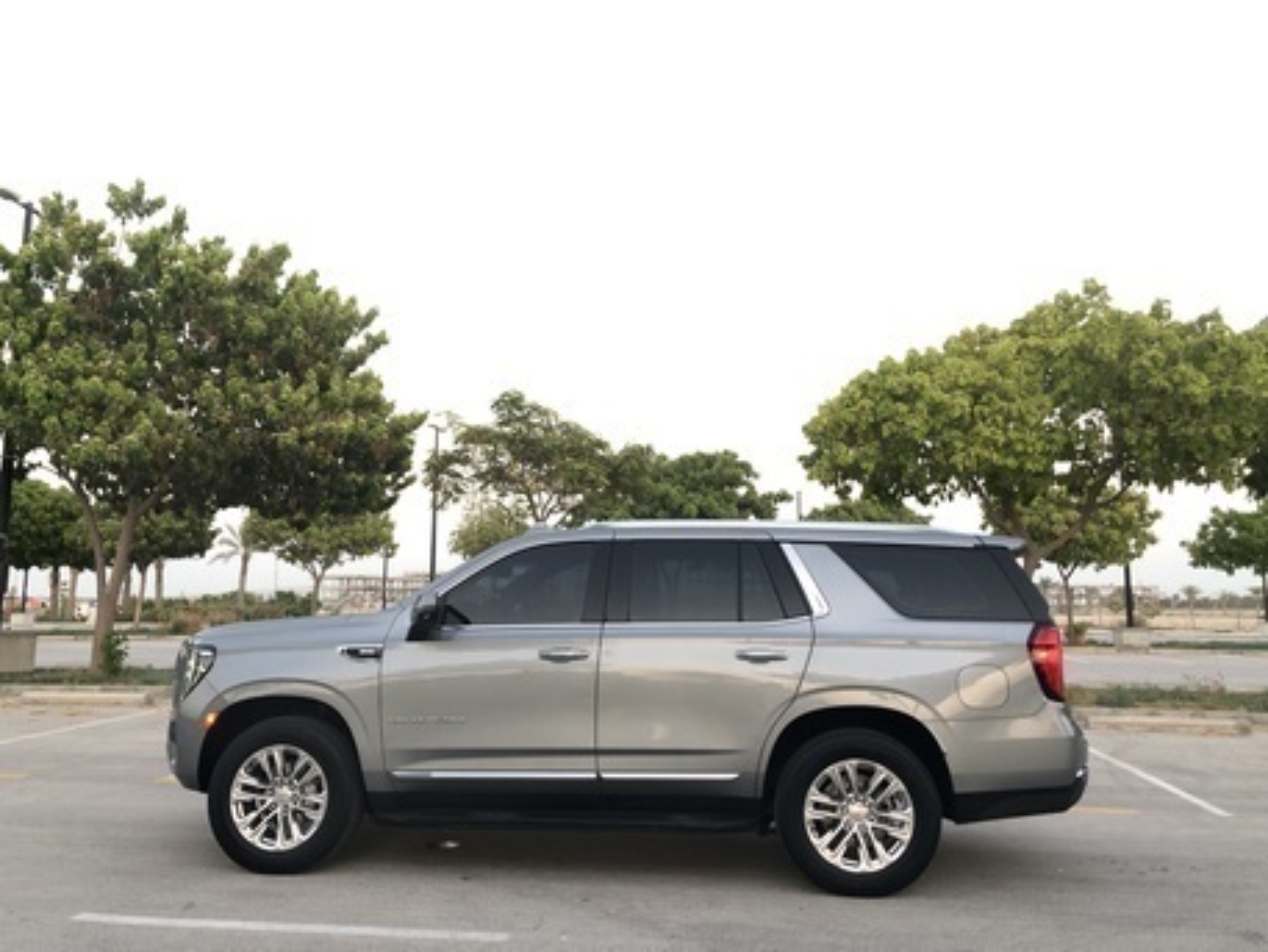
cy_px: 476
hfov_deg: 63.4
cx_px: 634
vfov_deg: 49.8
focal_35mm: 28
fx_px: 1026
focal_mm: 4
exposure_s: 1/33
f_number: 1.8
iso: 32
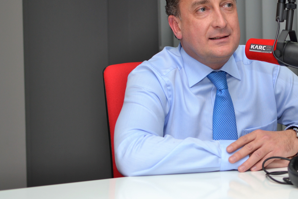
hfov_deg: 26.9
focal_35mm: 75
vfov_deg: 18.2
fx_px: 618
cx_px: 205
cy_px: 65
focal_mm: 35
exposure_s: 1/200
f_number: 2.8
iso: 200
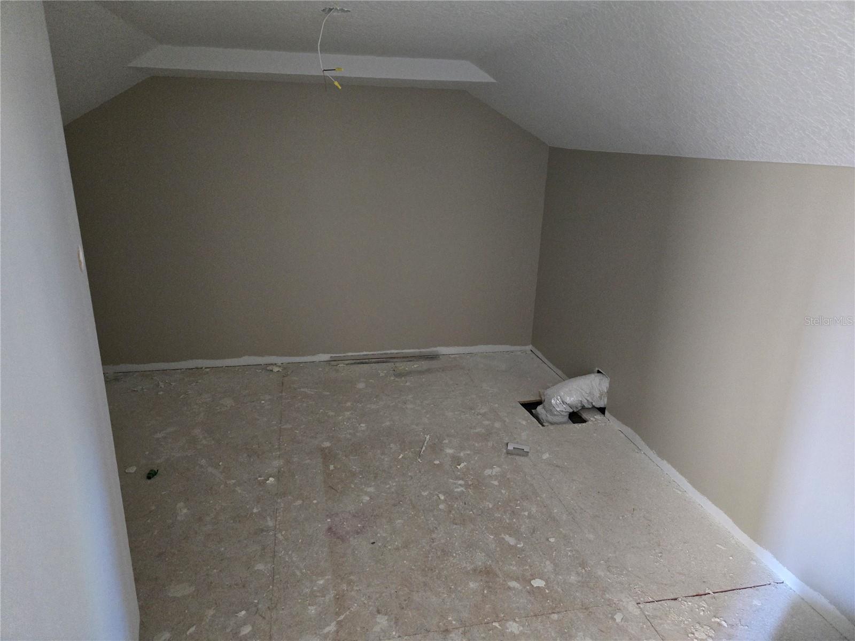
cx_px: 428
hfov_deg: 73.9
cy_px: 320
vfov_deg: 58.9
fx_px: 568
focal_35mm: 23
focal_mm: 5.4
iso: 1600
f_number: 1.8
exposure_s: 1/60
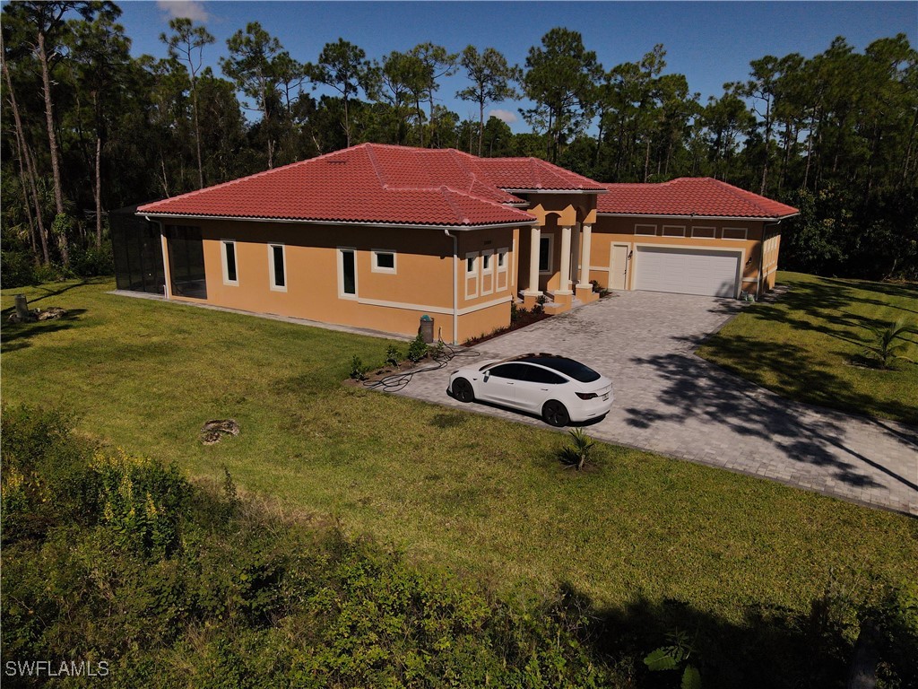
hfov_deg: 71.6
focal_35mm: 24
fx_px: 636
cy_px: 344
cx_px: 459
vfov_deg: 56.8
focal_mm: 4.5
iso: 100
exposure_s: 1/100
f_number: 2.8
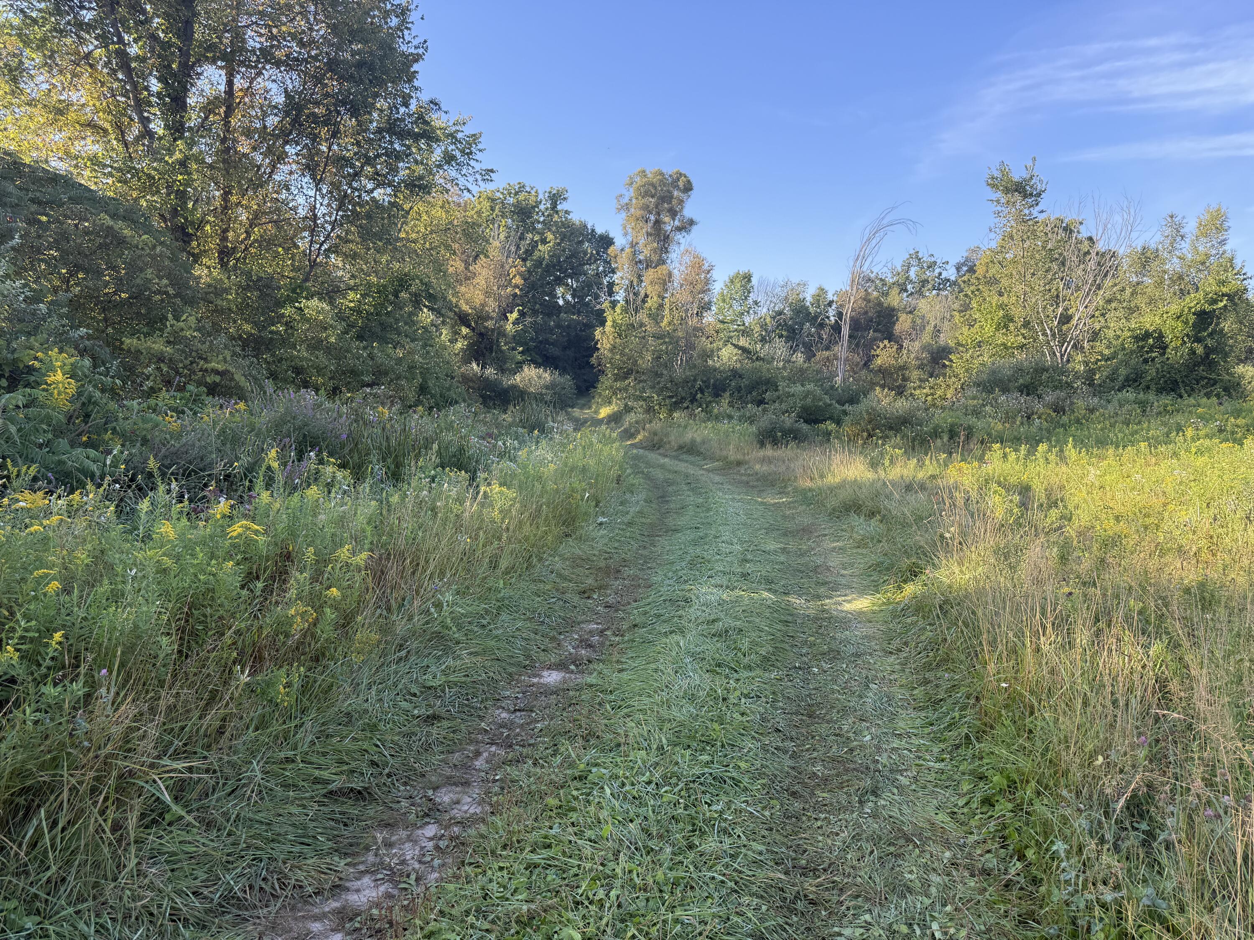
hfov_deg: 71.6
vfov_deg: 56.8
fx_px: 869
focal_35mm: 24
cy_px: 470
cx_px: 627
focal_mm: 6.76
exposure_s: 1/772
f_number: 1.78
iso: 80
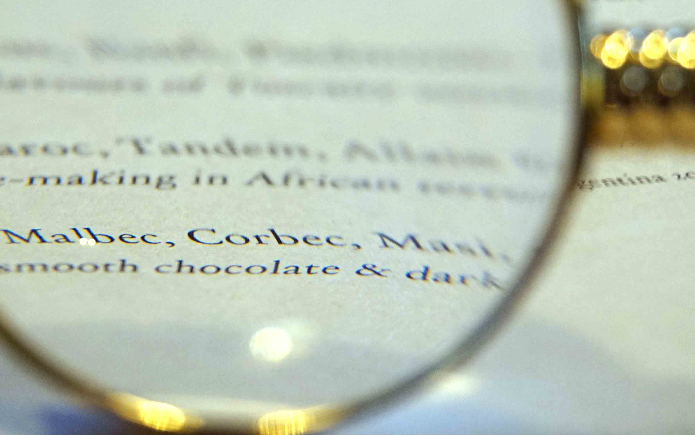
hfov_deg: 26.1
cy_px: 110
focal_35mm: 79
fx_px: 1496
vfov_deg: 16.4
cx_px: 281
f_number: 5
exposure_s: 1/60
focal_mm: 30
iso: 1600
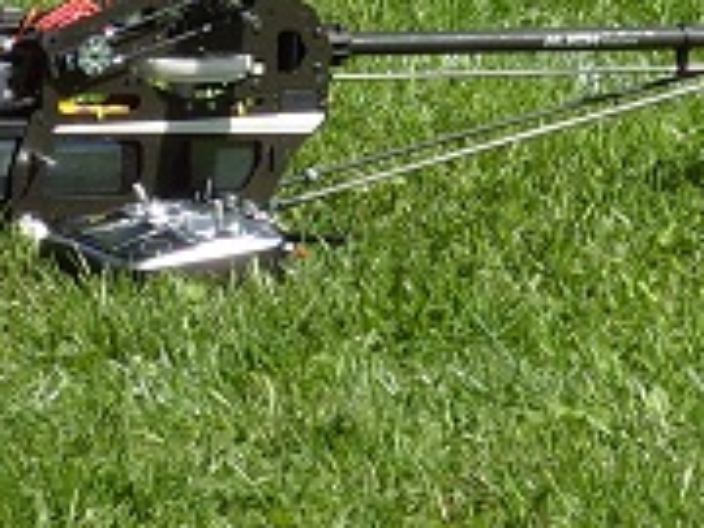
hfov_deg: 3.5
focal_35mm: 570
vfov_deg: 2.6
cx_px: -137
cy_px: -313
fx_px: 11592
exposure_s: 1/500
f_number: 5.9
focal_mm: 28.5
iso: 80
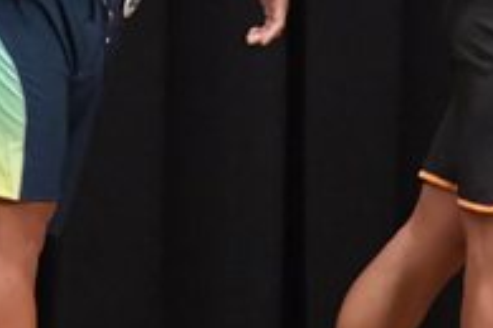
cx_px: -373
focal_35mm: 861
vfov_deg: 1.6
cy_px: 40
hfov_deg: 2.4
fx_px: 11790
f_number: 5.6
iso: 6400
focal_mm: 145
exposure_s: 1/400
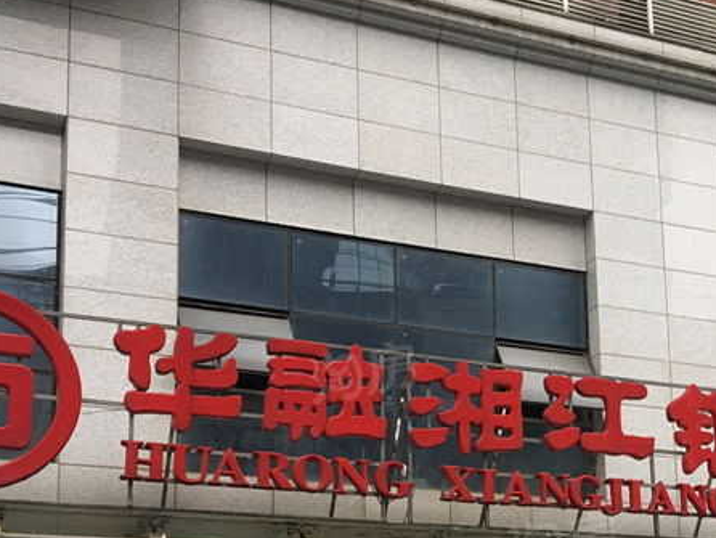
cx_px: 563
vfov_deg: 21.8
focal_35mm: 65
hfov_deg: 29.2
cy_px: 541
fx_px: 1345
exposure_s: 1/33
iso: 50
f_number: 2.2
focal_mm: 4.15
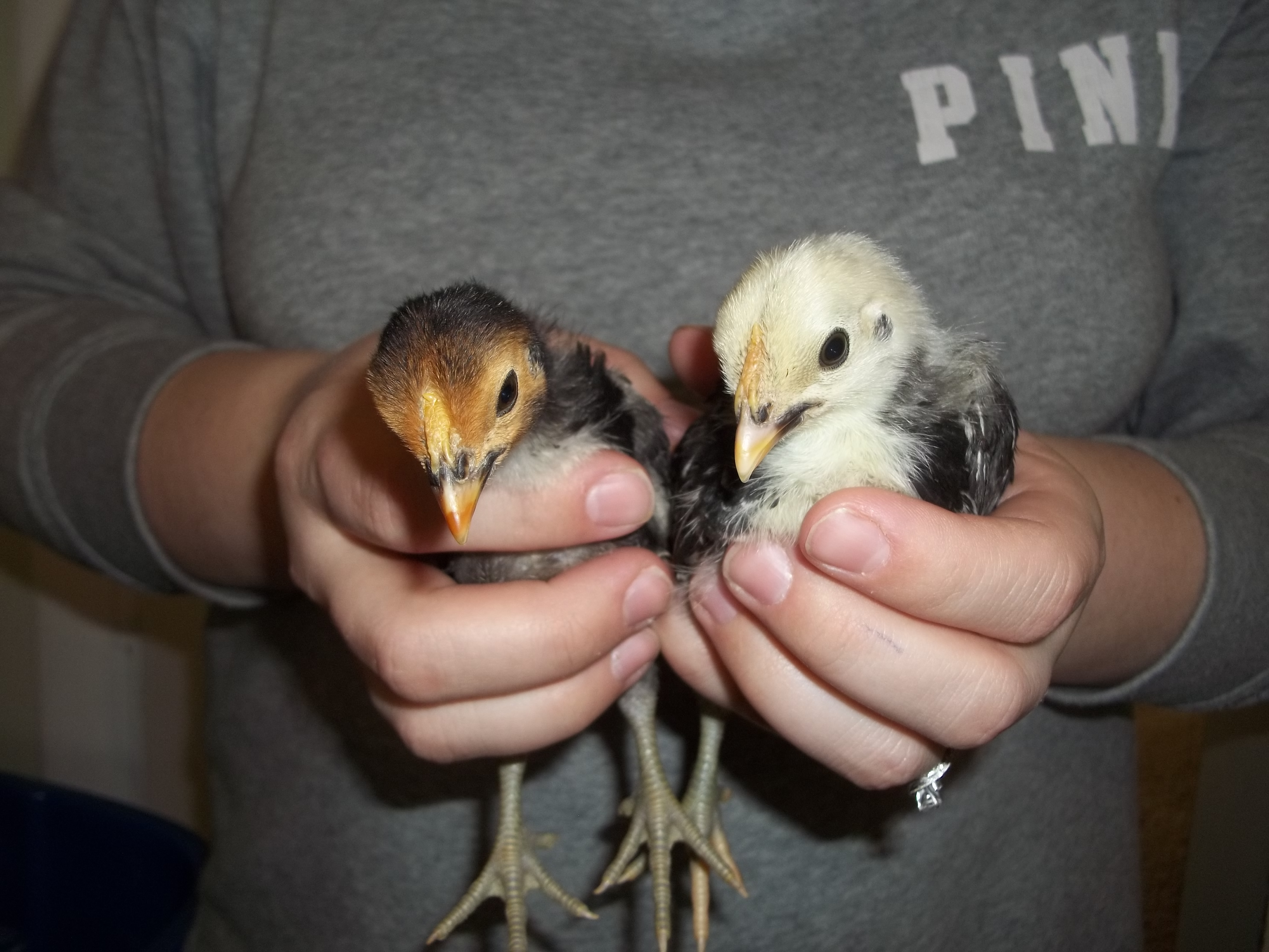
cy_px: 476
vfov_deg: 44.2
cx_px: 634
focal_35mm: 32
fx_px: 1173
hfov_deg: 56.8
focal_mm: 5.7
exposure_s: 1/30
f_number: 2.9
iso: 64
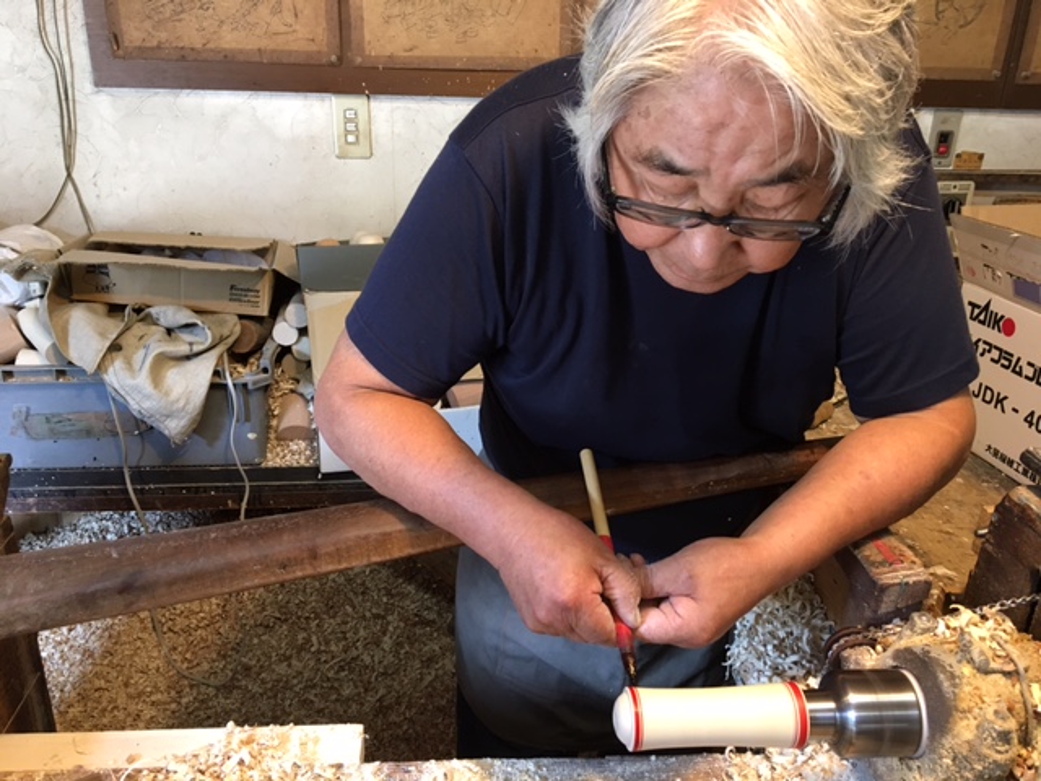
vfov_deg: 48.2
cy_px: 390
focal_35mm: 29
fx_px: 872
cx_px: 520
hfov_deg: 61.7
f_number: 2.2
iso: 125
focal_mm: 4.15
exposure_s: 1/33
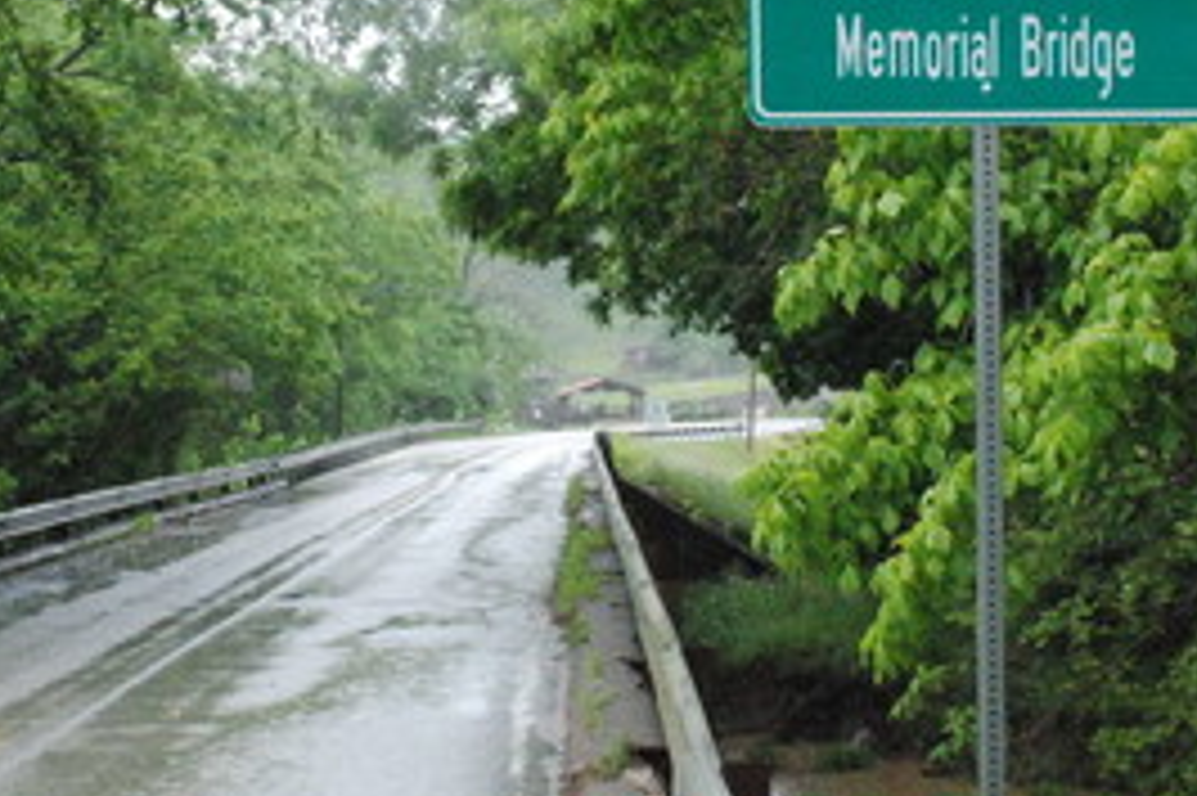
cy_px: 232
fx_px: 2627
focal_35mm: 79
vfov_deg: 17.2
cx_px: 522
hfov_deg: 25.7
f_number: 13
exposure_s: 1/640
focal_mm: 25
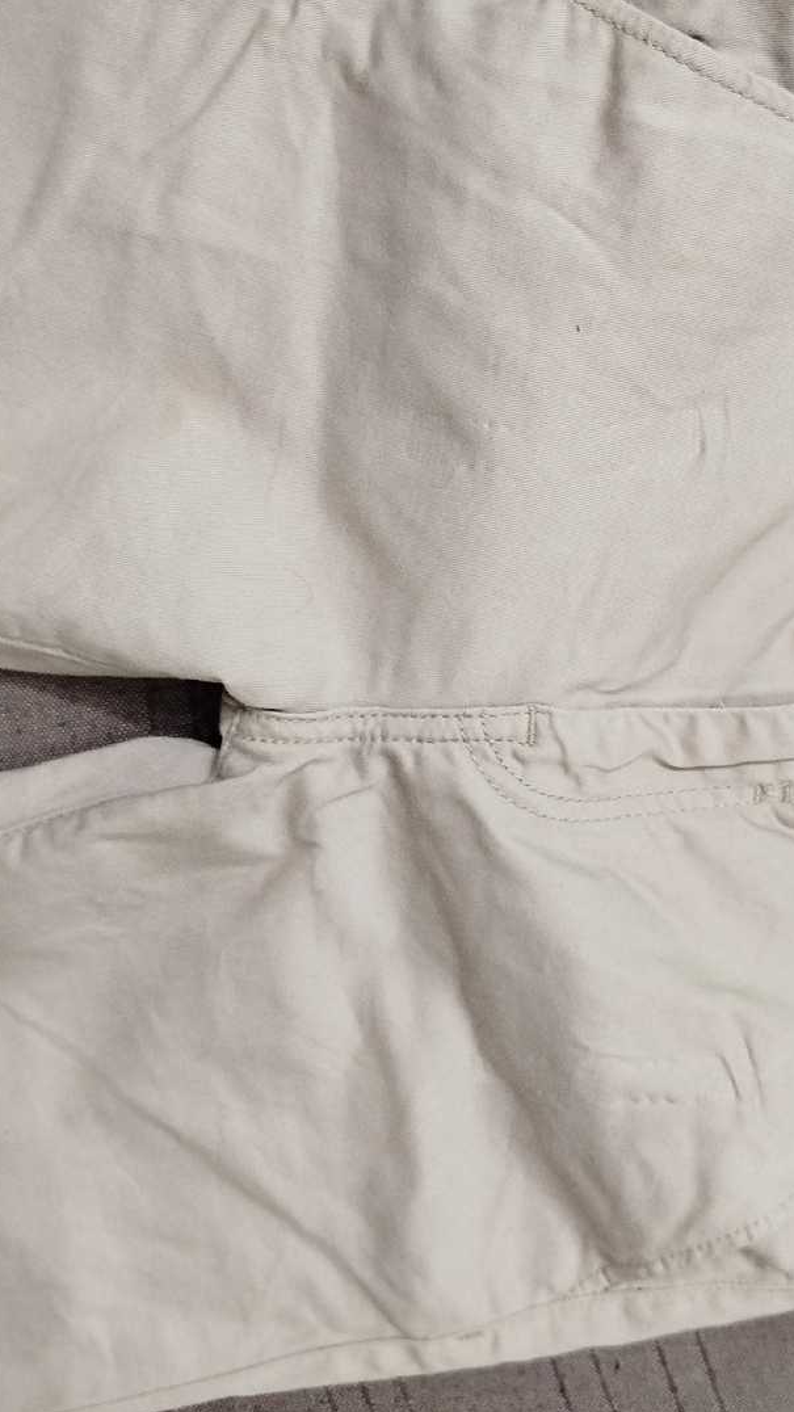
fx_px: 1310
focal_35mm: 35
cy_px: 707
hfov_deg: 32.7
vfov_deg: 56.6
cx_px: 642
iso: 800
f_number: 1.7
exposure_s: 1/25
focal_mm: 5.31
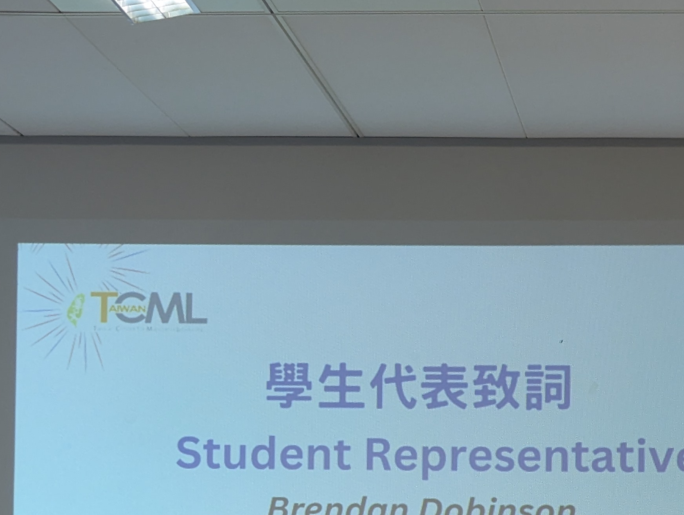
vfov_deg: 13.1
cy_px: 537
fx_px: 2216
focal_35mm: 112
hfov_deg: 17.2
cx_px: 655
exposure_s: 1/50
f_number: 1.85
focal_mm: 6.81
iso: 153
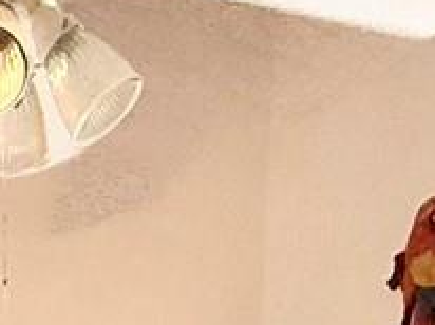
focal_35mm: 109
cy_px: 1007
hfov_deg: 16.9
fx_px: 1368
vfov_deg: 9.9
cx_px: -152
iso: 320
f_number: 2.2
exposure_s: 1/120
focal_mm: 2.22
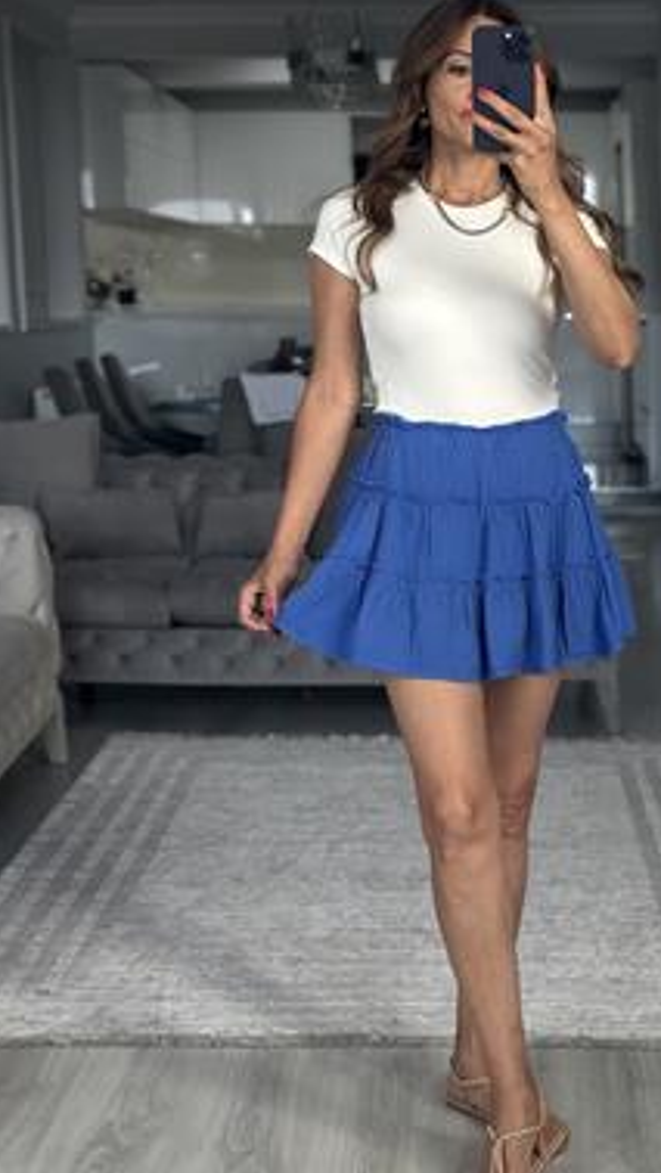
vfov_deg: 30.1
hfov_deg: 17.2
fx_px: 2178
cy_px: 521
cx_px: 465
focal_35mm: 70
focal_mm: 6.86
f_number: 1.78
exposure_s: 1/121
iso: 125
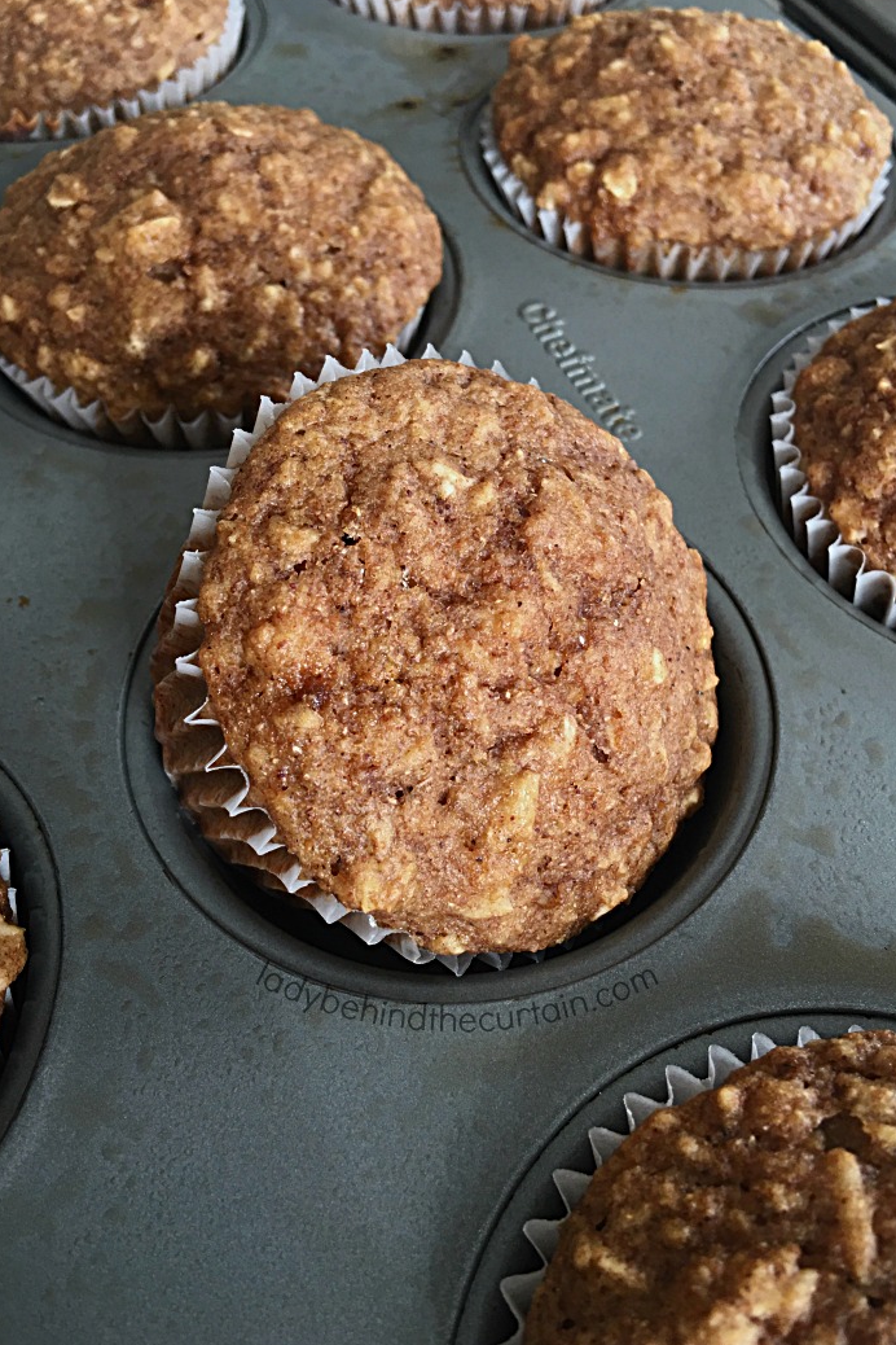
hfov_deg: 42.3
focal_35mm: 31
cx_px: 489
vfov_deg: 60.3
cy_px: 677
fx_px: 1157
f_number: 2.2
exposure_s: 1/30
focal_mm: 4.15
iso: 32
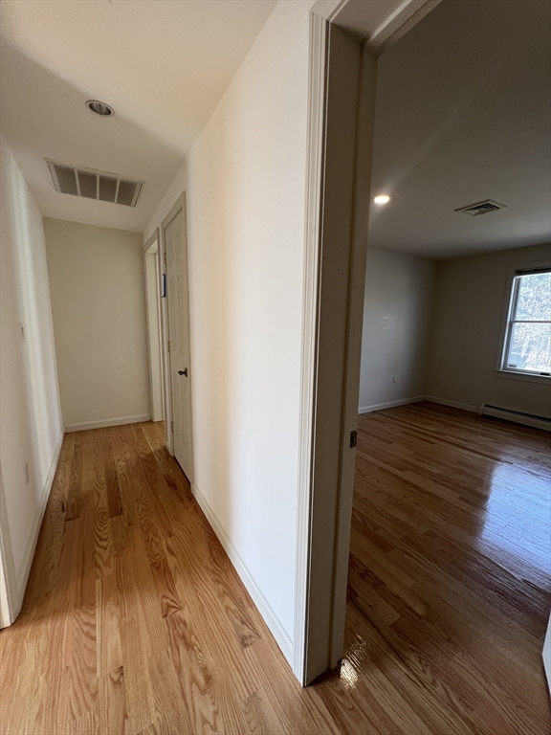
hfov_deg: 89.9
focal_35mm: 13
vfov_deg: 106.2
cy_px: 368
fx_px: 276
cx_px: 276
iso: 100
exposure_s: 1/120
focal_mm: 1.57
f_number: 1.8
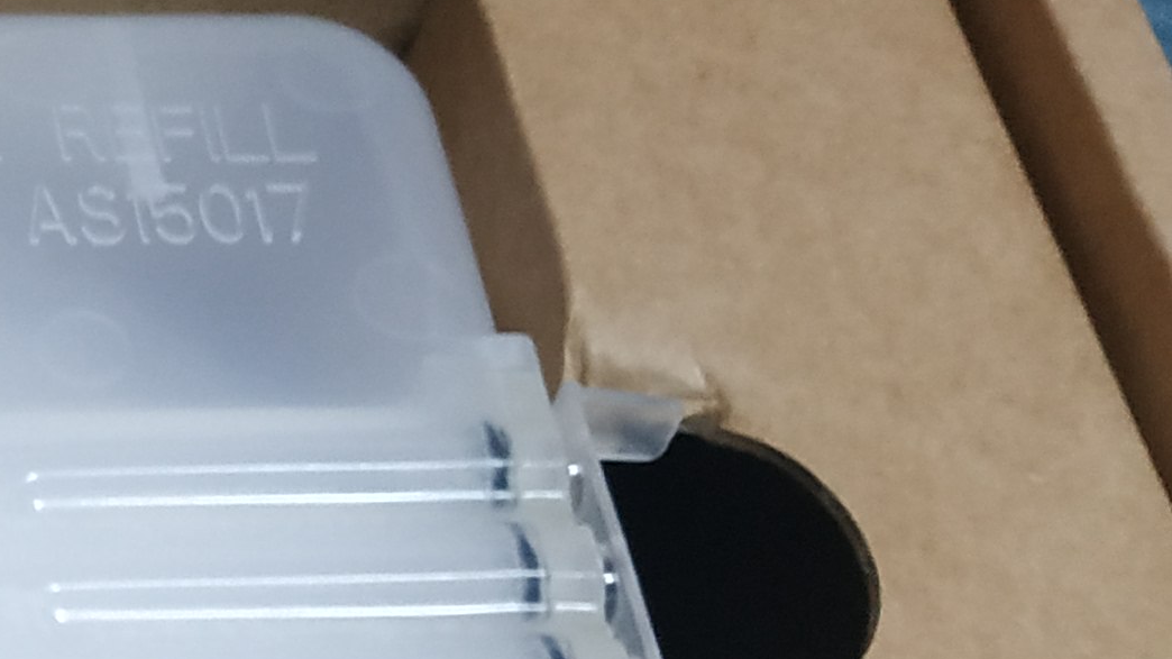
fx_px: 3138
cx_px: -479
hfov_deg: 19.1
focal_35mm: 101
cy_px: 899
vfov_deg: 11.6
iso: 400
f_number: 1.9
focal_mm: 3.94
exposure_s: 1/20
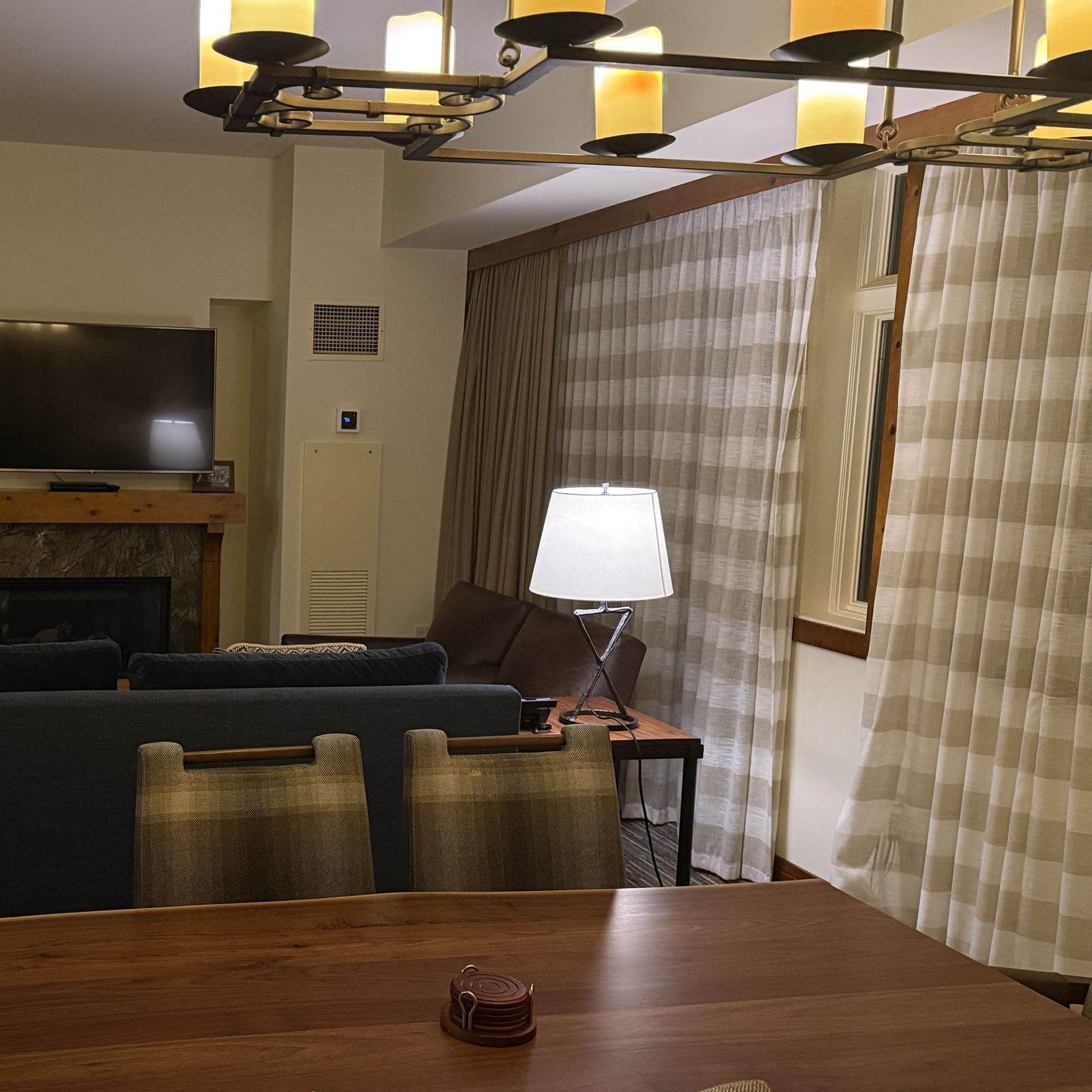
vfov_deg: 44.8
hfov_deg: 43.1
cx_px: 241
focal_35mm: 37
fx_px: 1321
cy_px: 626
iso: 640
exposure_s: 1/40
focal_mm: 6.76
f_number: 1.78
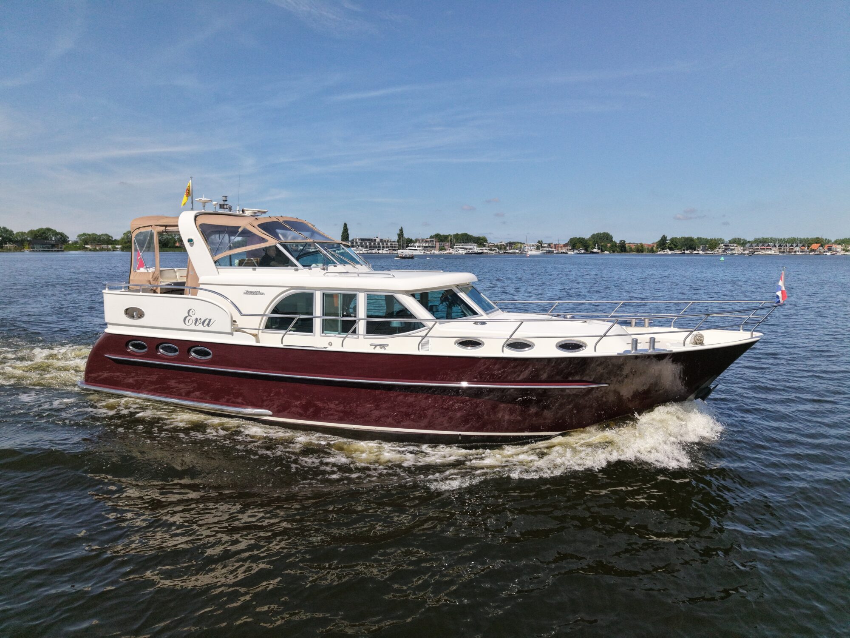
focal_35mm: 24
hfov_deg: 71.6
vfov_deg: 56.8
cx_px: 425
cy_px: 319
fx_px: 589
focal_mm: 8.67
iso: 850
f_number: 1.8
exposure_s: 1/640
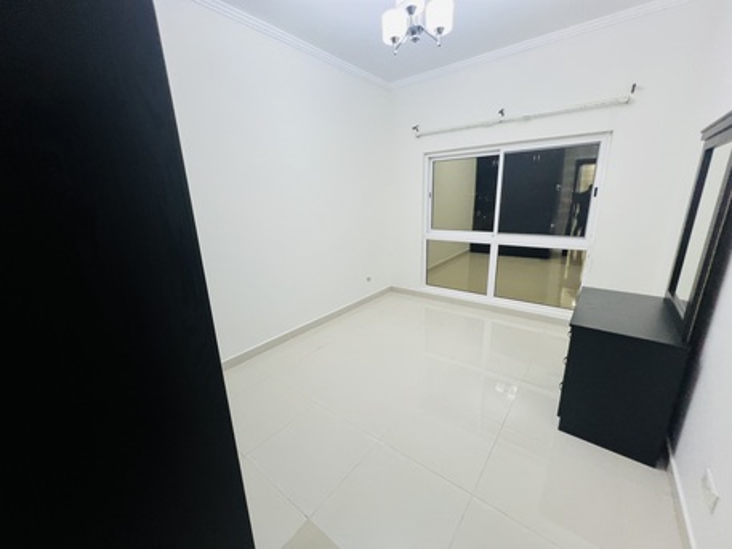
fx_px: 275
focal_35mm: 13
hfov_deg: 106.2
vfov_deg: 89.9
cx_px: 366
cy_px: 274
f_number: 1.8
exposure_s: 1/50
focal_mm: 1.57
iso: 160
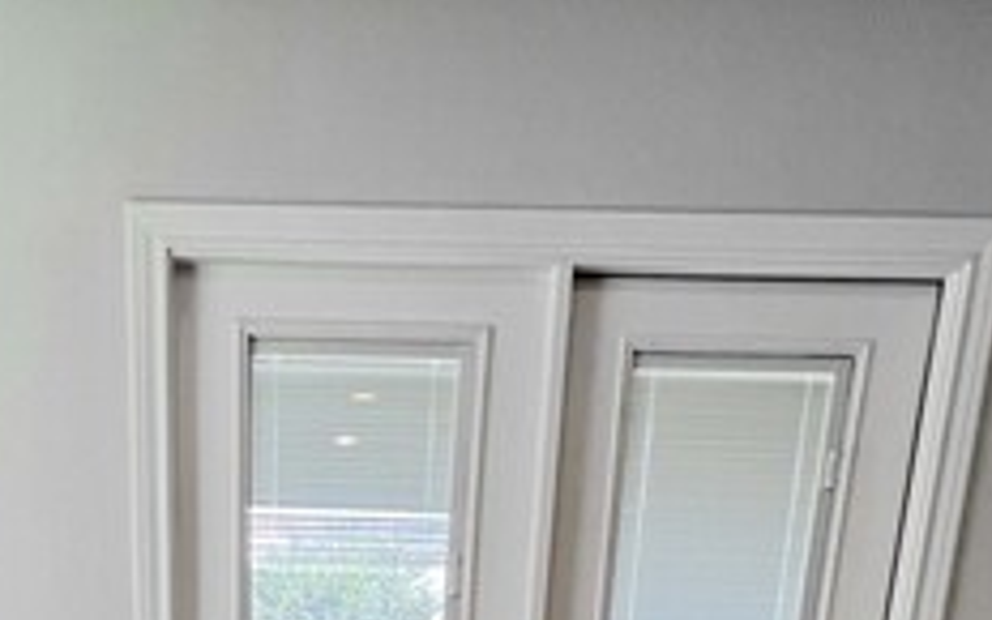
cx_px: 278
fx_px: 1027
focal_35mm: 38
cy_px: 1022
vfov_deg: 23.5
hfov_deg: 49.9
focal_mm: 1.57
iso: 100
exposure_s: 1/120
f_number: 1.8
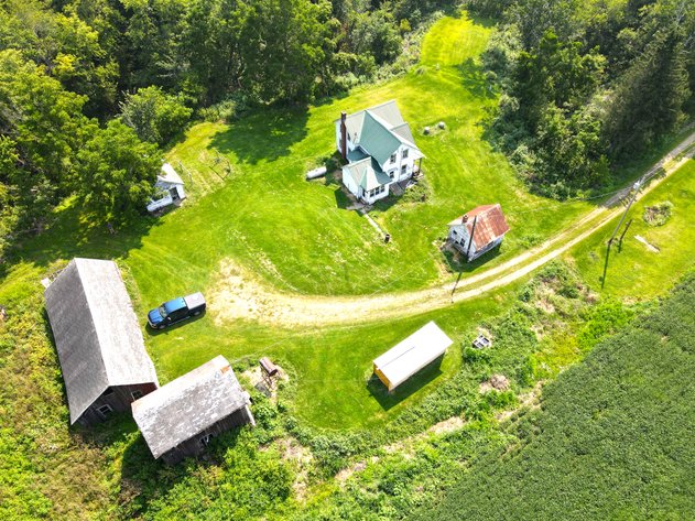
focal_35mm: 24
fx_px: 482
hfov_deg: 71.6
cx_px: 348
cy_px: 260
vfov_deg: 56.8
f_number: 2.8
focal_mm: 4.5
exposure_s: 1/250
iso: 110
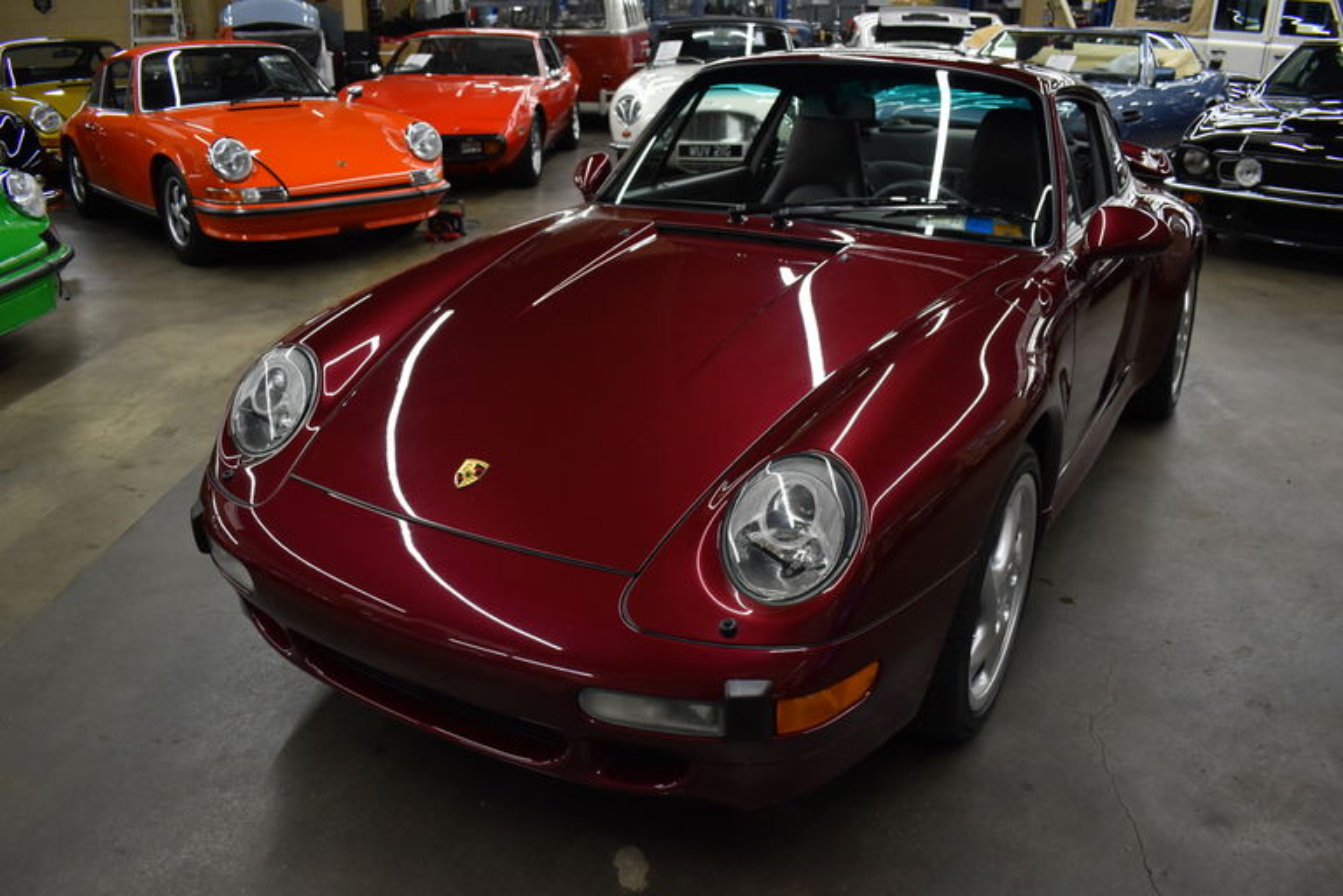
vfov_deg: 43.6
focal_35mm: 30
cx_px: 672
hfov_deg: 61.9
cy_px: 448
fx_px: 1119
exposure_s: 1/125
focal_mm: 20
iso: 800
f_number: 3.5
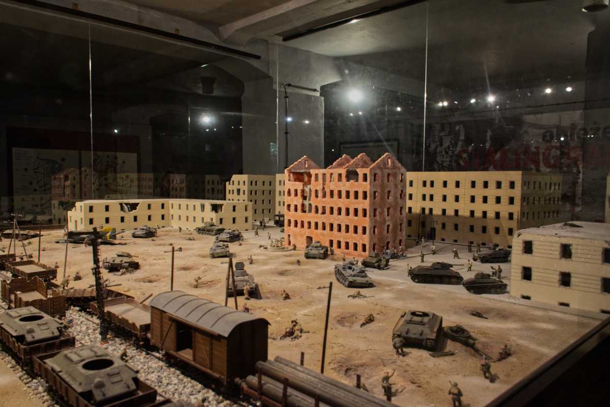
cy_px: 204
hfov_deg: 67.4
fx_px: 458
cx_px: 305
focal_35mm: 27
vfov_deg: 48.0
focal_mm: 18
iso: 2200
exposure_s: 1/30
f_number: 5.6
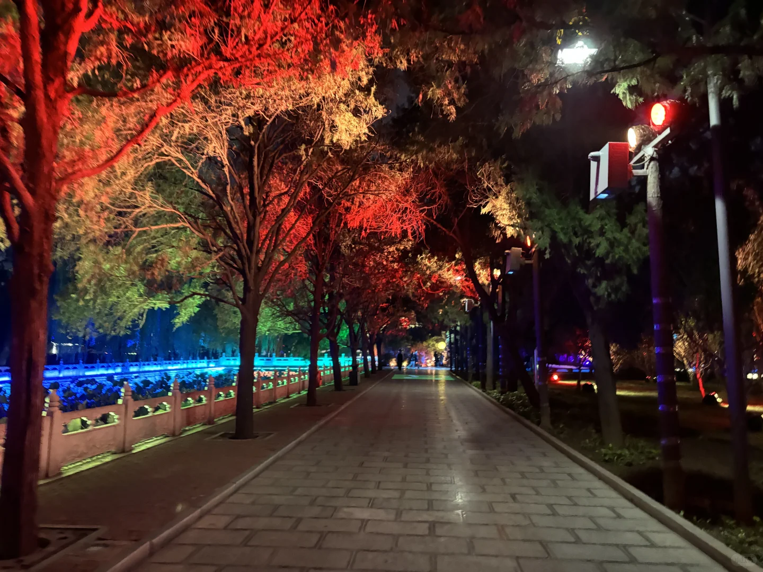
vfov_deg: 53.1
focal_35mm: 26
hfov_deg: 67.3
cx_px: 382
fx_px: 573
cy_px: 286
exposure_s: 1/30
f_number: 1.6
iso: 1000
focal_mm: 5.96
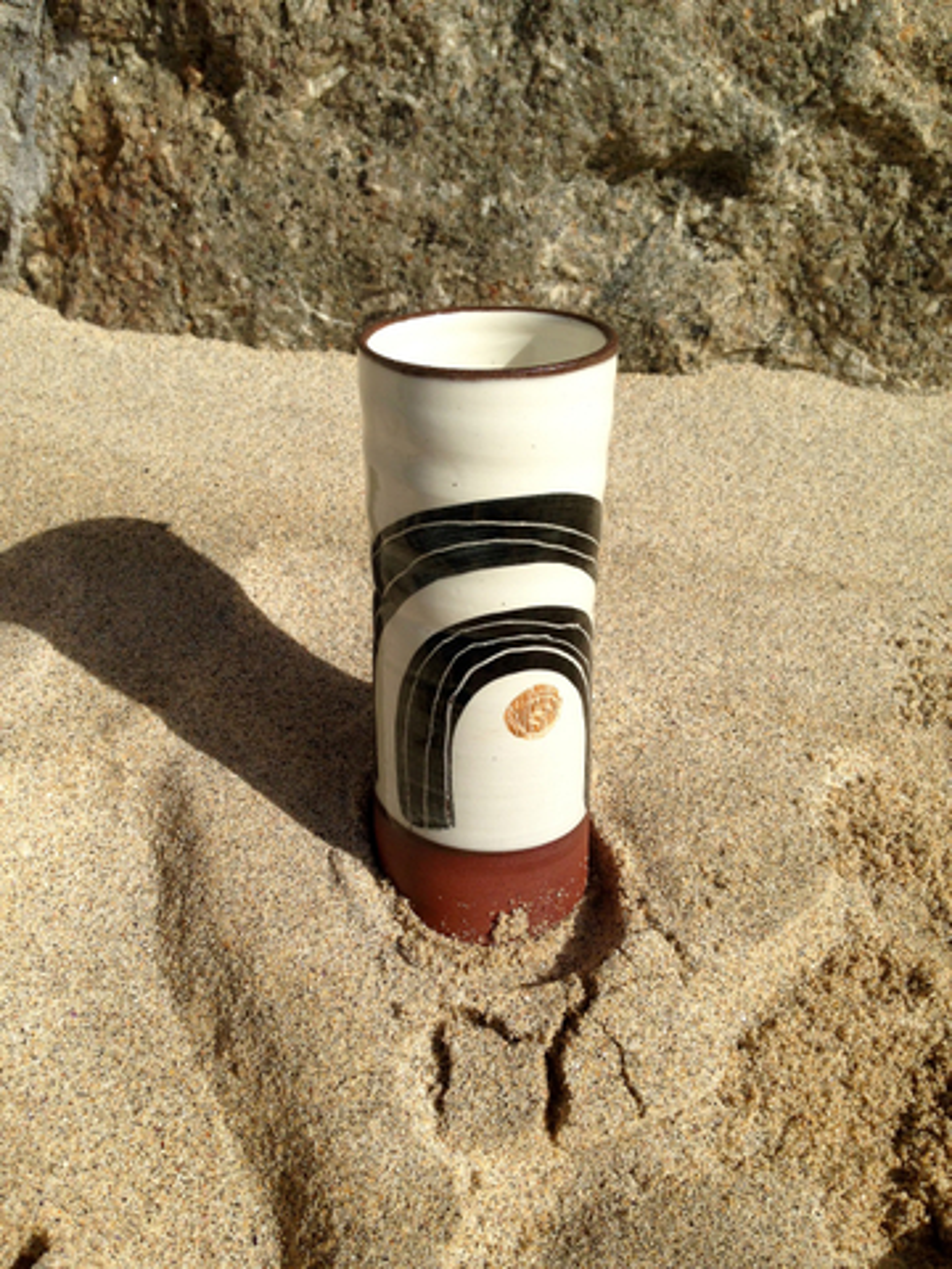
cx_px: 476
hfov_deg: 42.9
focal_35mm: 33
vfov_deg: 55.4
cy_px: 634
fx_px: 1210
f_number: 2.4
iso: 50
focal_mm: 4.12
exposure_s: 1/3195
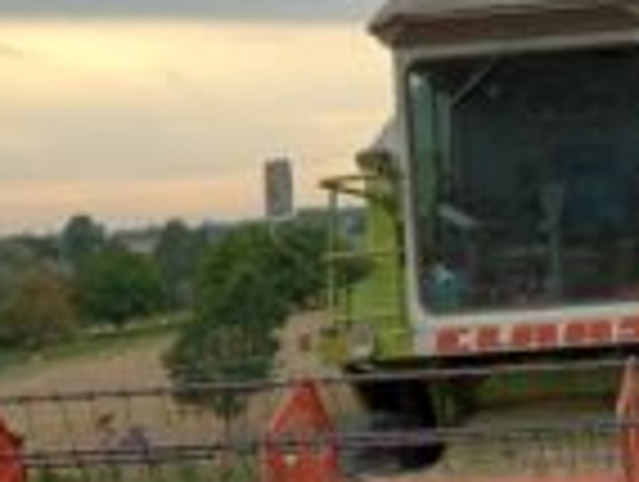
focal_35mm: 88
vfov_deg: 16.3
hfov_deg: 21.2
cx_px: 680
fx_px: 1627
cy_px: -56
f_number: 2
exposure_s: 1/146
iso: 25
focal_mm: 4.6
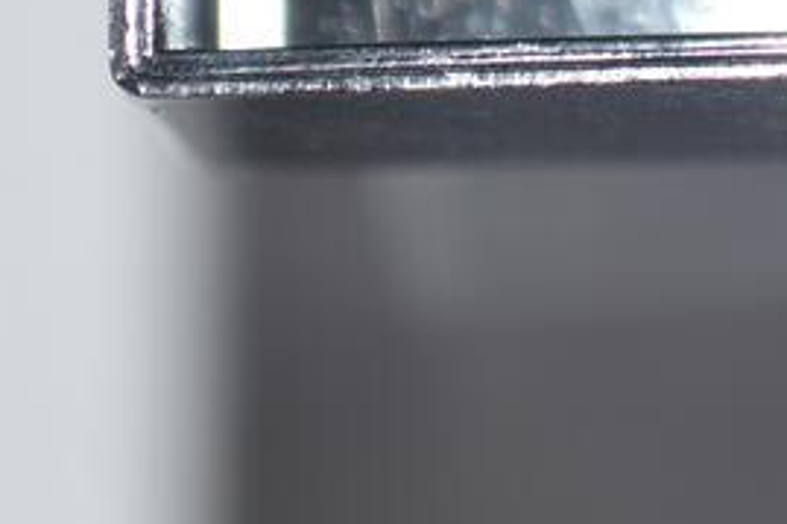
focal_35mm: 383
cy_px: -675
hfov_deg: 5.3
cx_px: 1202
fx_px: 8374
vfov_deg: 3.5
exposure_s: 1/60
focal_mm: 55
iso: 100
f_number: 8
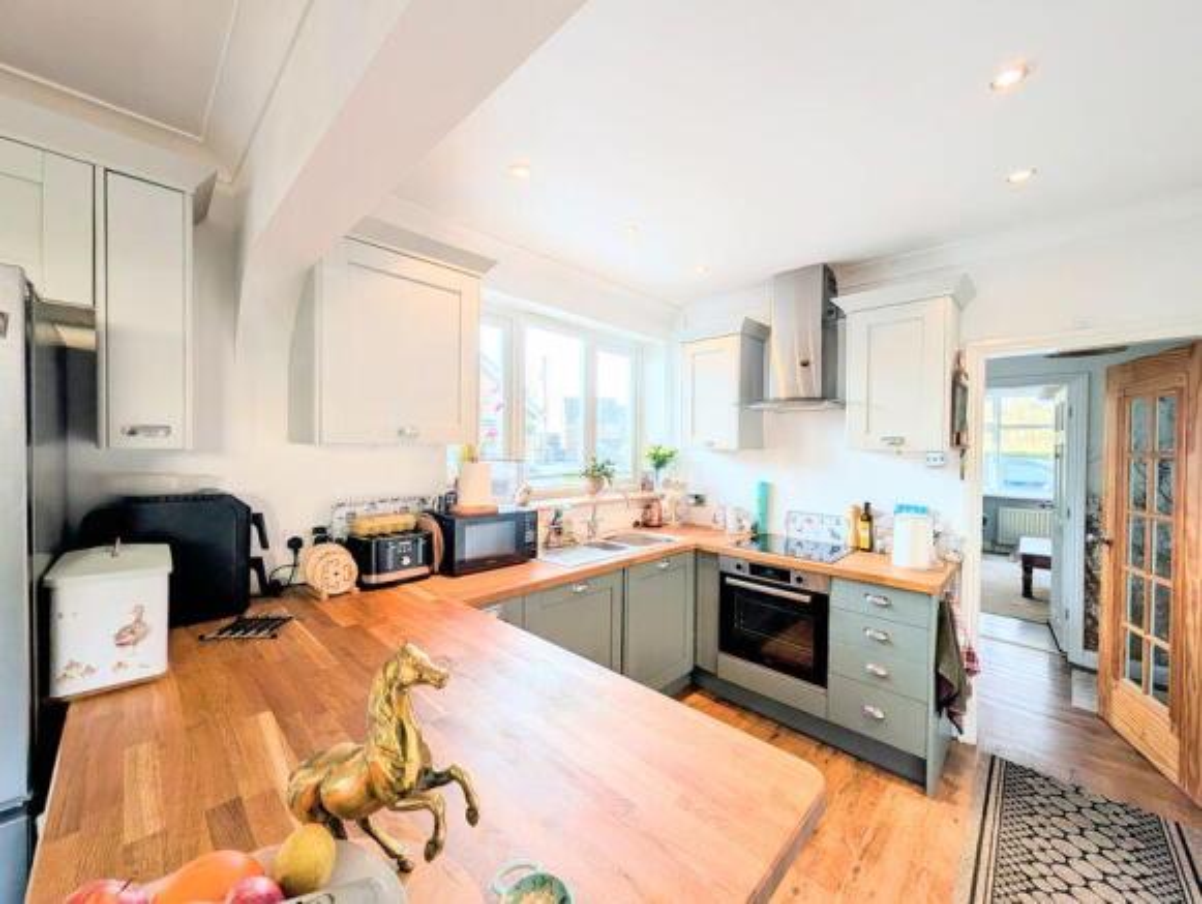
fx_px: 417
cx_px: 601
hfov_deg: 110.5
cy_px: 452
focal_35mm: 12
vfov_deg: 94.6
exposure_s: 1/200
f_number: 1.7
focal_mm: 2.02
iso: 54
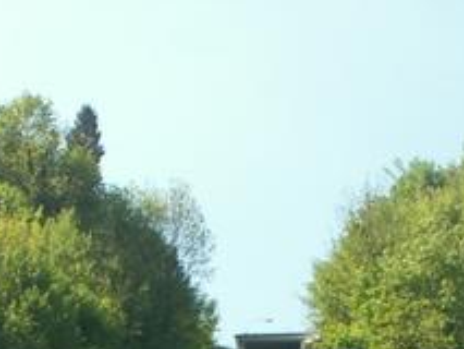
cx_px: 211
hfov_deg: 18.7
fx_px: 1408
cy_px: 517
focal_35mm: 105
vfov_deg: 13.3
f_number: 5.6
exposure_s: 1/125
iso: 50
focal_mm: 5.86
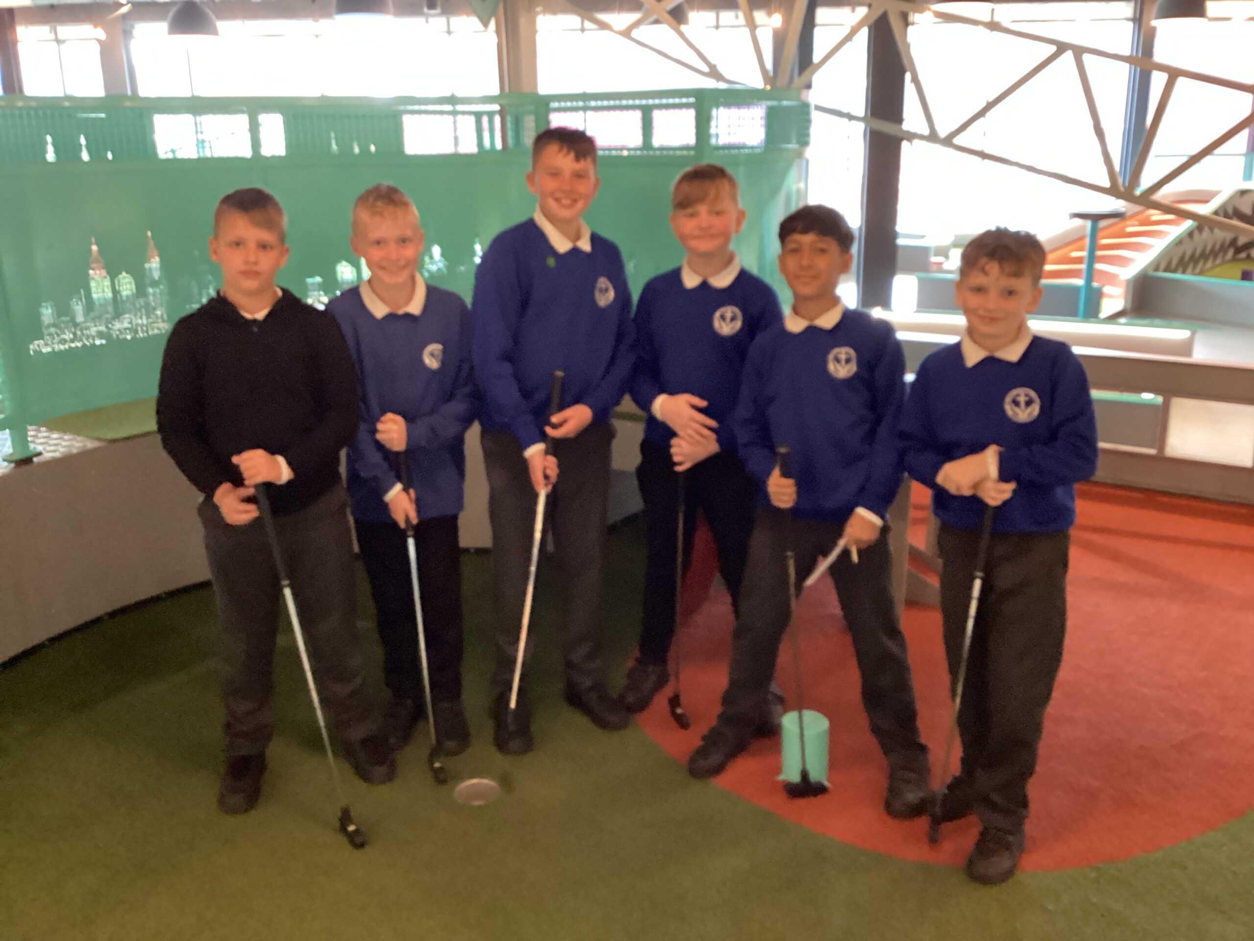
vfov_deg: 45.4
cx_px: 627
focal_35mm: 31
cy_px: 470
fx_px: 1123
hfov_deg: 58.4
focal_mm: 3.3
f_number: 2.4
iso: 500
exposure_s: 1/25
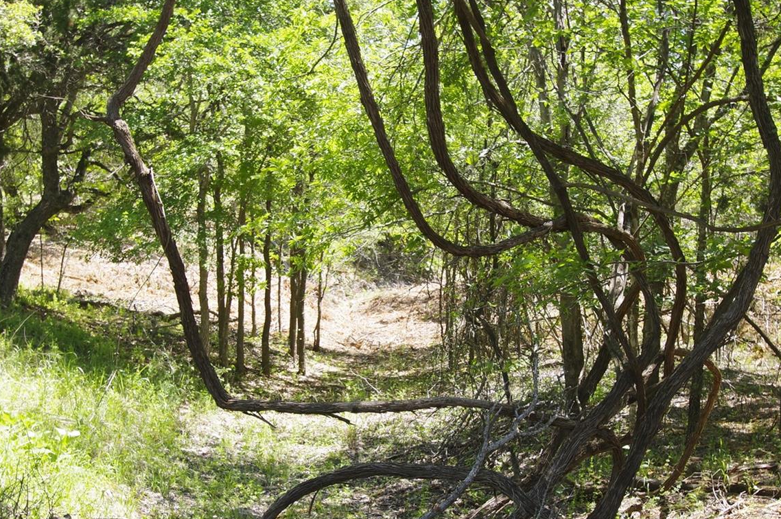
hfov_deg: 36.9
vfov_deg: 24.9
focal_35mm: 54
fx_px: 1170
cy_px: 350
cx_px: 388
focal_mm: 20
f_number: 5.6
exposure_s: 1/125
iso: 200
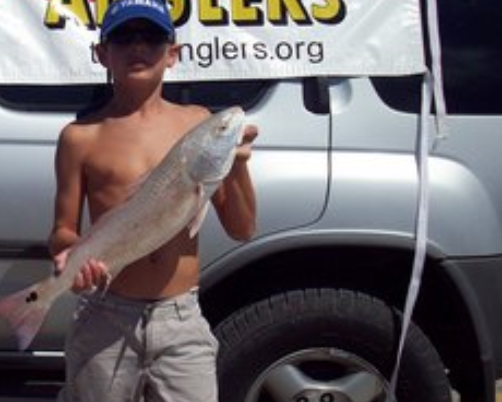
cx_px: 111
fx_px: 1159
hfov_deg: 24.1
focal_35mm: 78
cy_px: 162
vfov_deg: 19.6
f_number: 6.3
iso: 80
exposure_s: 1/1082
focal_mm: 7.6
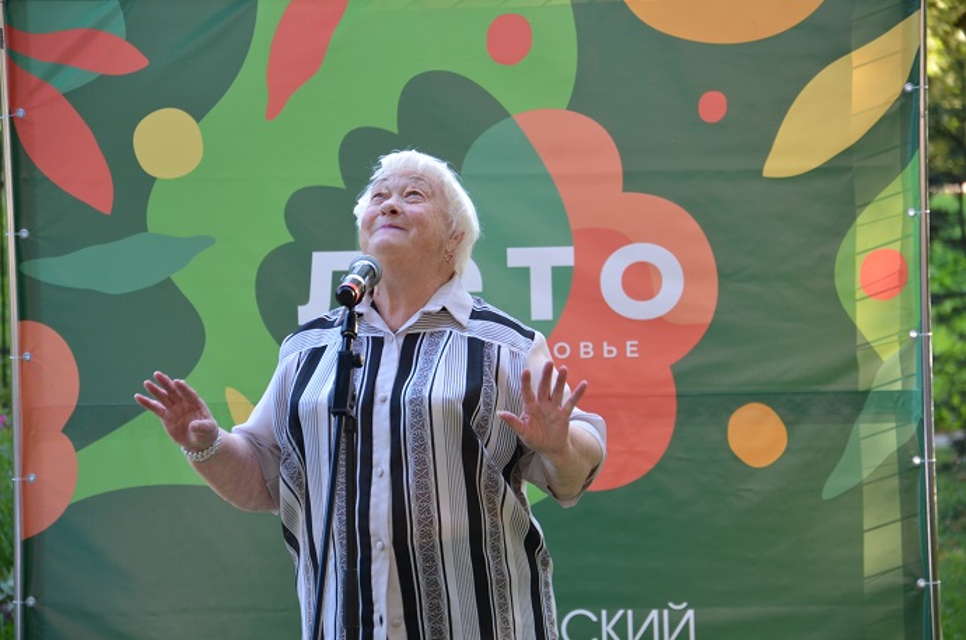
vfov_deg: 8.7
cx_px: 483
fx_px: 4217
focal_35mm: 158
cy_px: 320
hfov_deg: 13.1
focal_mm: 105
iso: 200
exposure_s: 1/25
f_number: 5.6
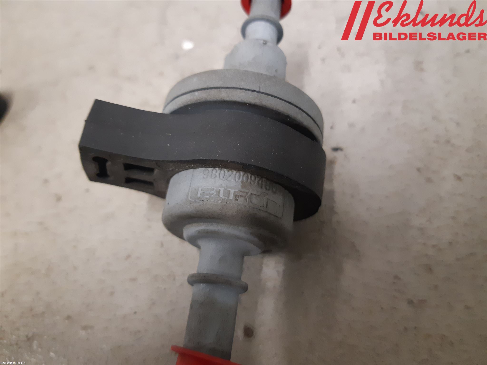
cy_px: 182
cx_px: 244
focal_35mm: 26
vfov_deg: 53.1
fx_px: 366
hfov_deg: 67.3
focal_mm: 3.93
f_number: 1.7
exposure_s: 1/50
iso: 320
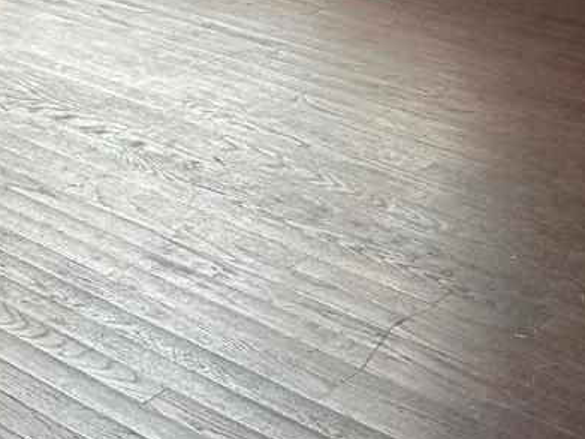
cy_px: -101
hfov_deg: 20.3
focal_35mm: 92
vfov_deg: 15.4
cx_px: -67
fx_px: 1554
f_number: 1.78
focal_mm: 6.86
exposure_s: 1/121
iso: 200
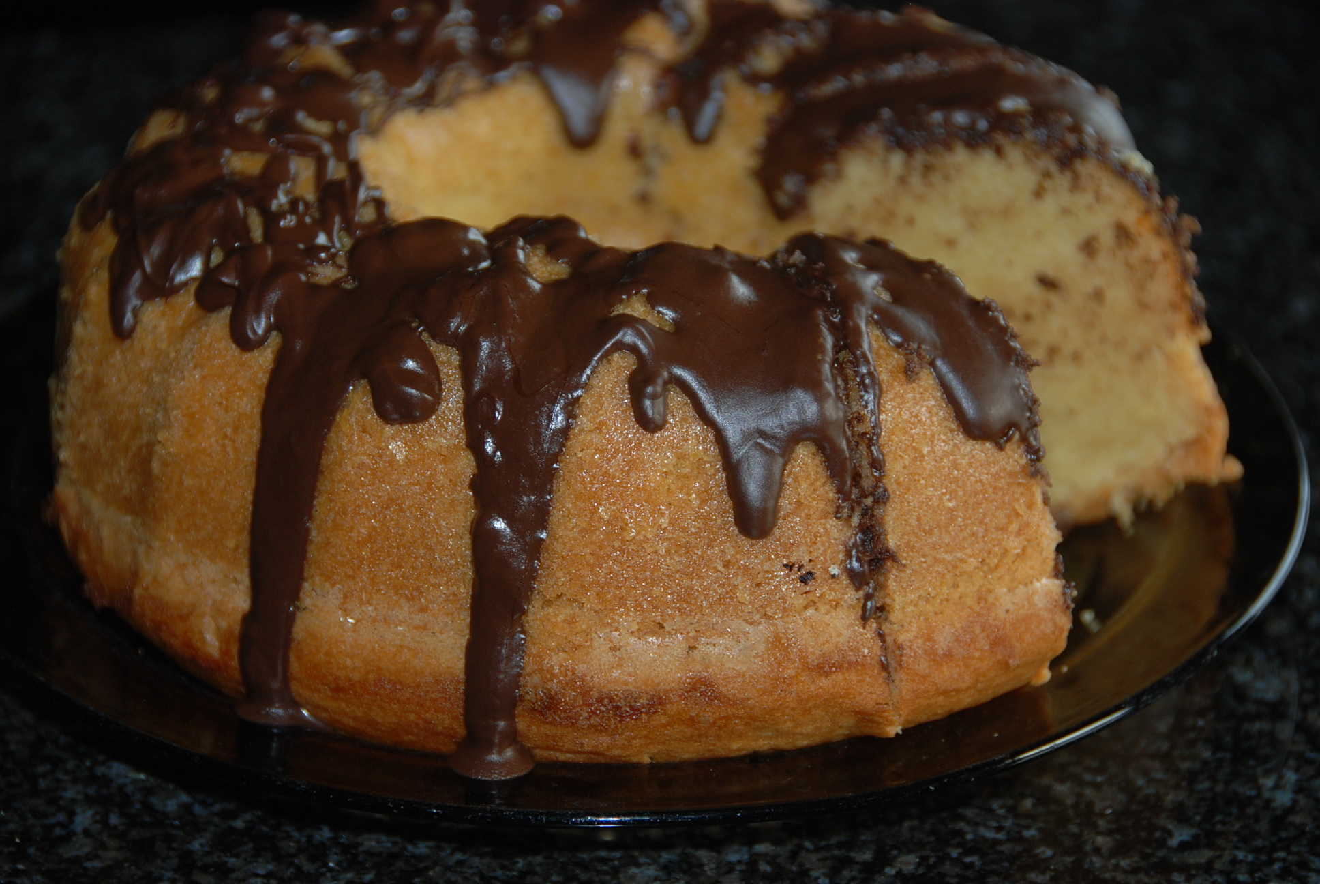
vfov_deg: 8.2
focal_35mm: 168
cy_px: 442
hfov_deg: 12.2
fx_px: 6167
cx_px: 660
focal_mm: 112
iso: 200
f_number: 5.6
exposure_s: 1/60
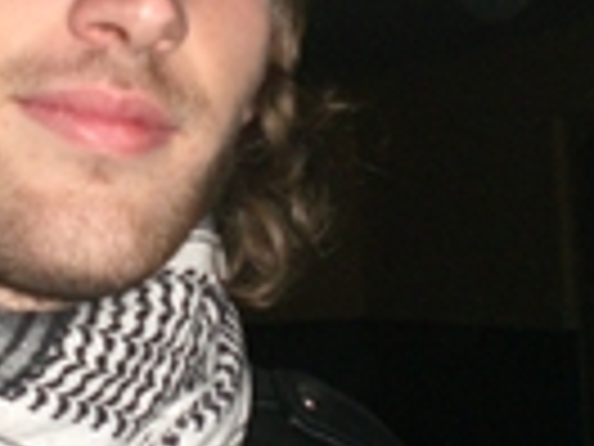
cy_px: 189
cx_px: 140
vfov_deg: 14.6
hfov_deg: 19.3
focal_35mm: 101
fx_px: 1733
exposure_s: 1/60
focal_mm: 6.3
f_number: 3.1
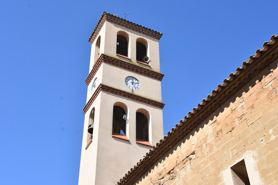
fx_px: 378
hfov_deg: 40.3
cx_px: 132
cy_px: 86
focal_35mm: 49
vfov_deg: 27.5
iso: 400
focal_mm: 30
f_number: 11
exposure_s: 1/500
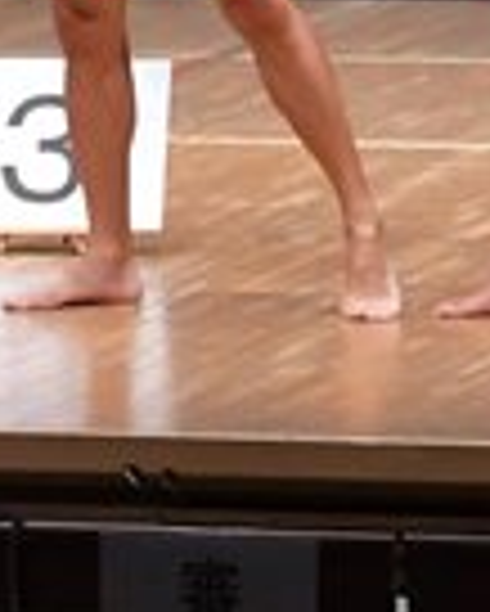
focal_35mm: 722
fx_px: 13074
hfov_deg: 2.1
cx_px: -101
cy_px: -342
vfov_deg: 2.7
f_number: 5.6
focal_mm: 90
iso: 8000
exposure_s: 1/400
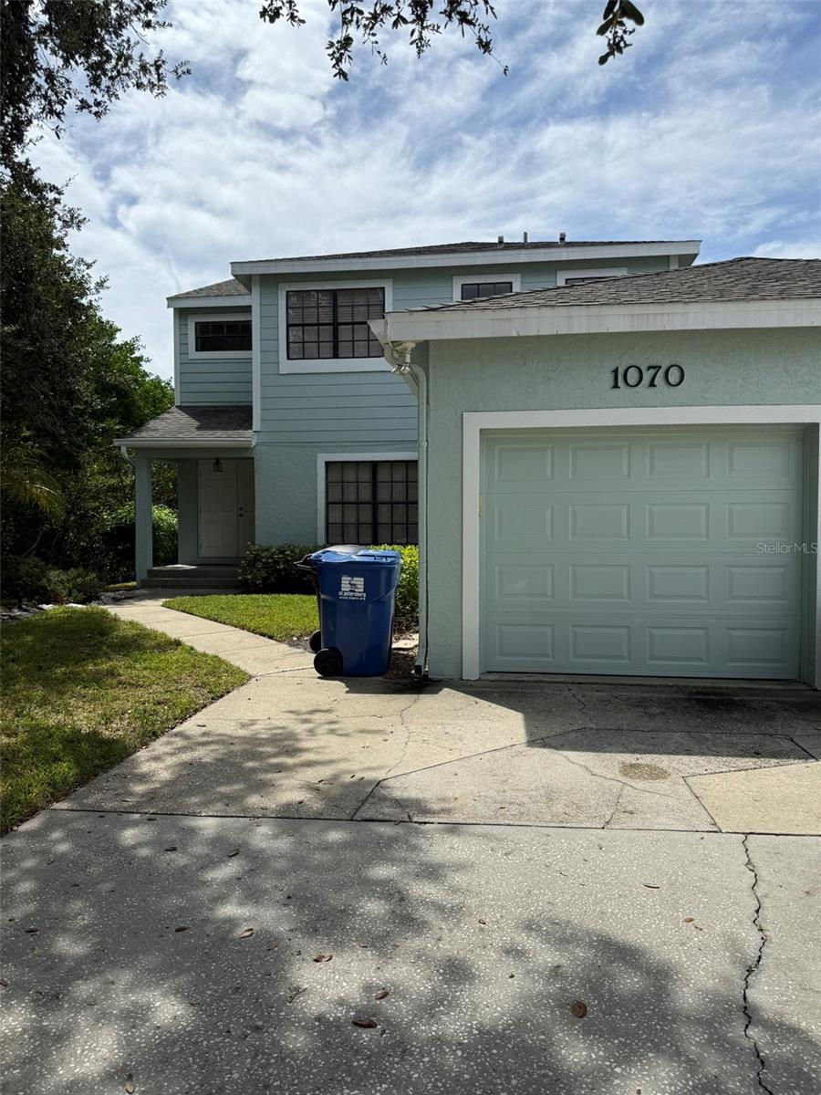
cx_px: 410
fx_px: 759
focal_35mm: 24
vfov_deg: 71.6
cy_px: 548
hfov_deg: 56.8
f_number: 1.78
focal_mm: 6.76
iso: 80
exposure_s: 1/7353
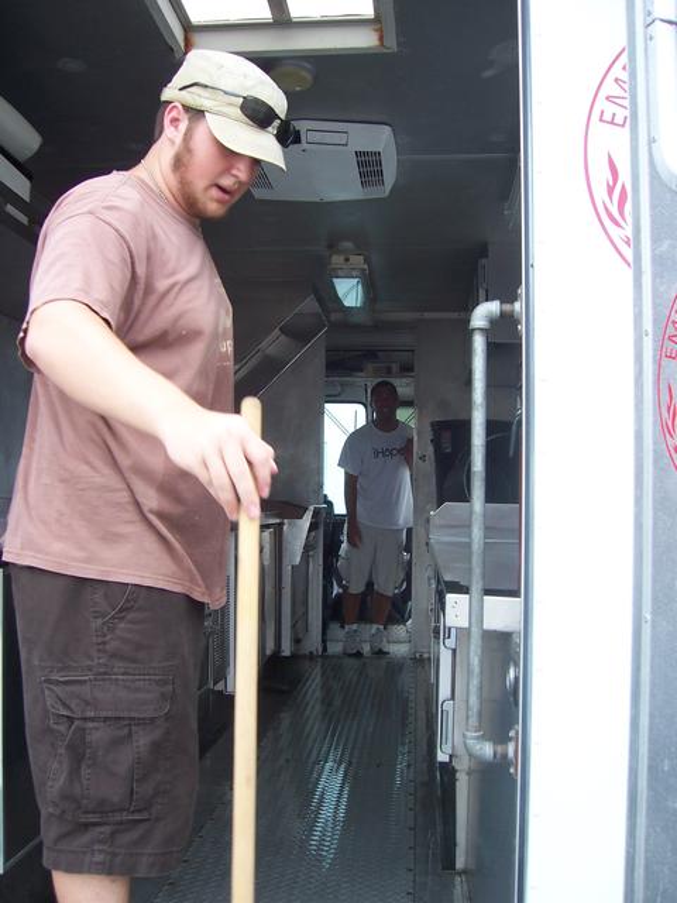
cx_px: 338
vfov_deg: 51.4
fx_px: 939
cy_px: 452
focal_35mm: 36
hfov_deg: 39.7
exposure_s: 1/125
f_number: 3
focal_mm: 6
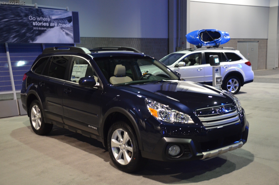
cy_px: 92
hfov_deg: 46.5
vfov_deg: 31.8
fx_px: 325
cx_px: 140
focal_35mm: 42
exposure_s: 1/30
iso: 1600
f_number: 2.8
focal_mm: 28
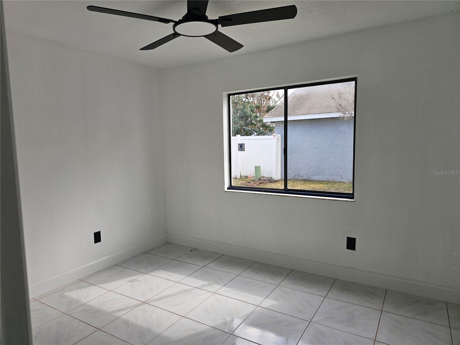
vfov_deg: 58.9
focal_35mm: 23
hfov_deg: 73.9
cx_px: 230
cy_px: 172
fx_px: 306
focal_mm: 6.3
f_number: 1.7
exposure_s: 1/155
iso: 10
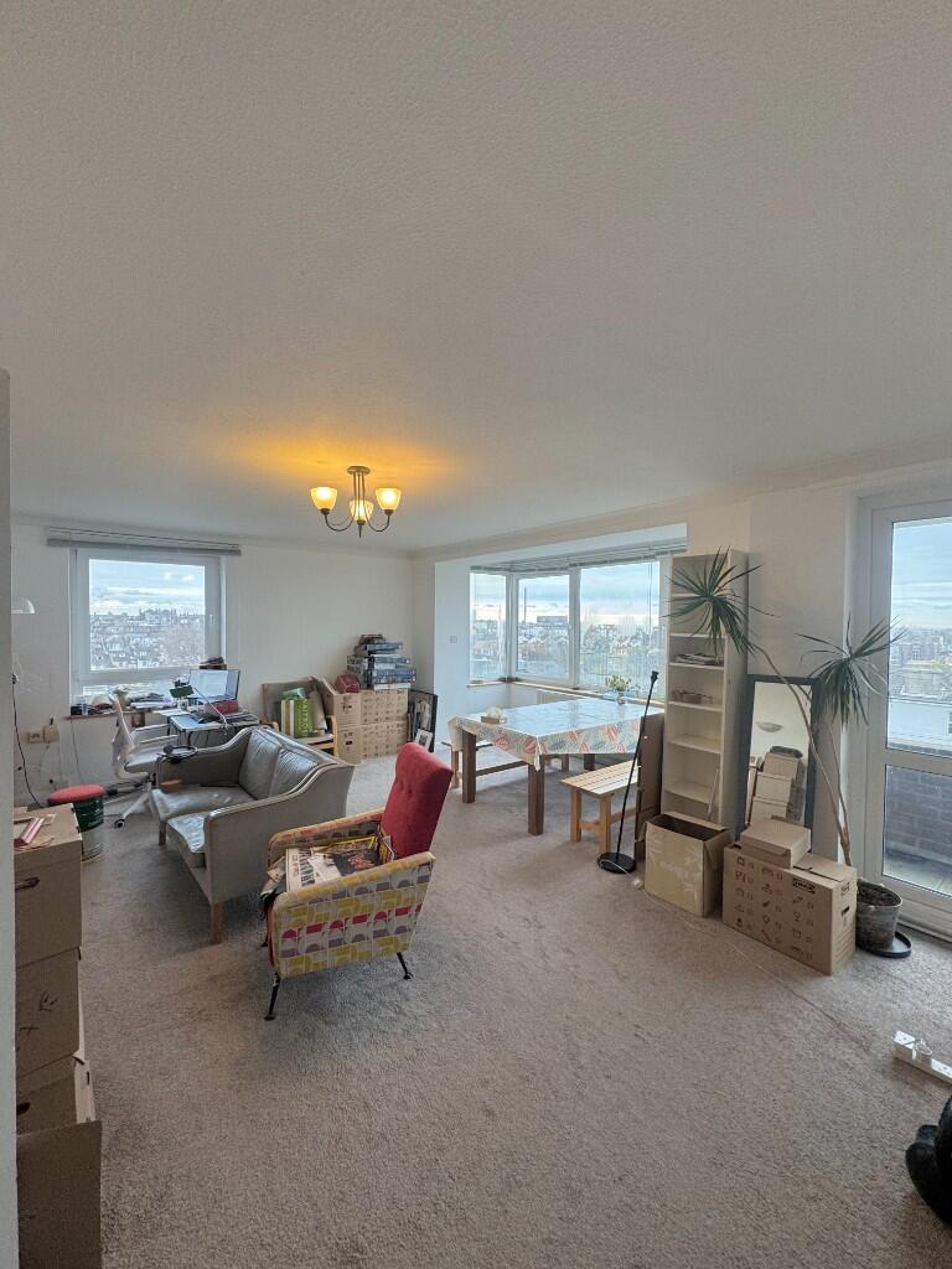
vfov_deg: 102.1
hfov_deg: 85.7
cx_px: 476
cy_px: 634
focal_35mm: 14
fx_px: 513
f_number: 2.2
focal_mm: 2.22
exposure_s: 1/100
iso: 100
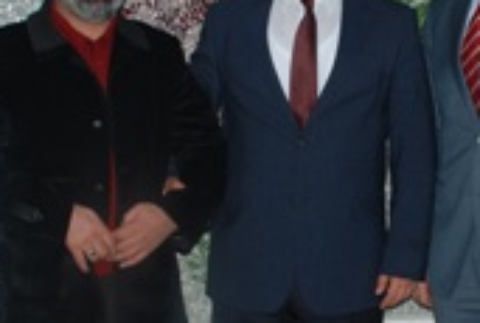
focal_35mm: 102
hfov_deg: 19.9
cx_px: 323
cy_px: 236
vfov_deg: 13.5
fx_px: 1364
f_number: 4
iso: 200
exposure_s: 1/60
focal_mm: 26
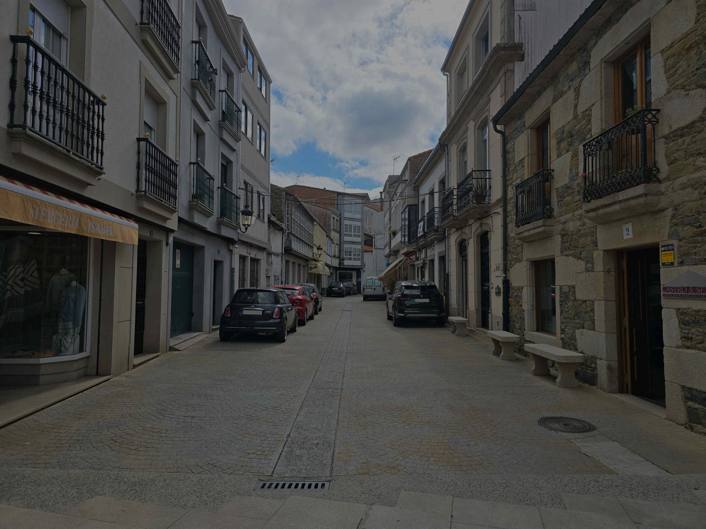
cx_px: 353
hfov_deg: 73.9
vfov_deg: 58.9
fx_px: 469
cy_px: 264
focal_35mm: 23
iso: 12
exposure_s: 1/2228
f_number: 1.7
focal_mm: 6.3
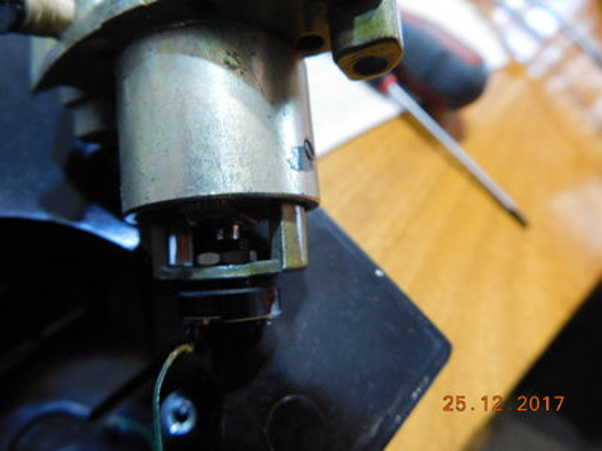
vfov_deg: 58.9
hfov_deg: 73.9
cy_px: 226
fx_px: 400
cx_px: 301
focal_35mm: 23
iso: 400
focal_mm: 4
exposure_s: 1/8
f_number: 3
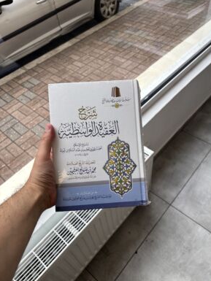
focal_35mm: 27
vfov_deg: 65.3
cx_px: 108
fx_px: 219
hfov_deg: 51.4
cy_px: 141
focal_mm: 5.96
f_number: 1.6
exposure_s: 1/370
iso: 50
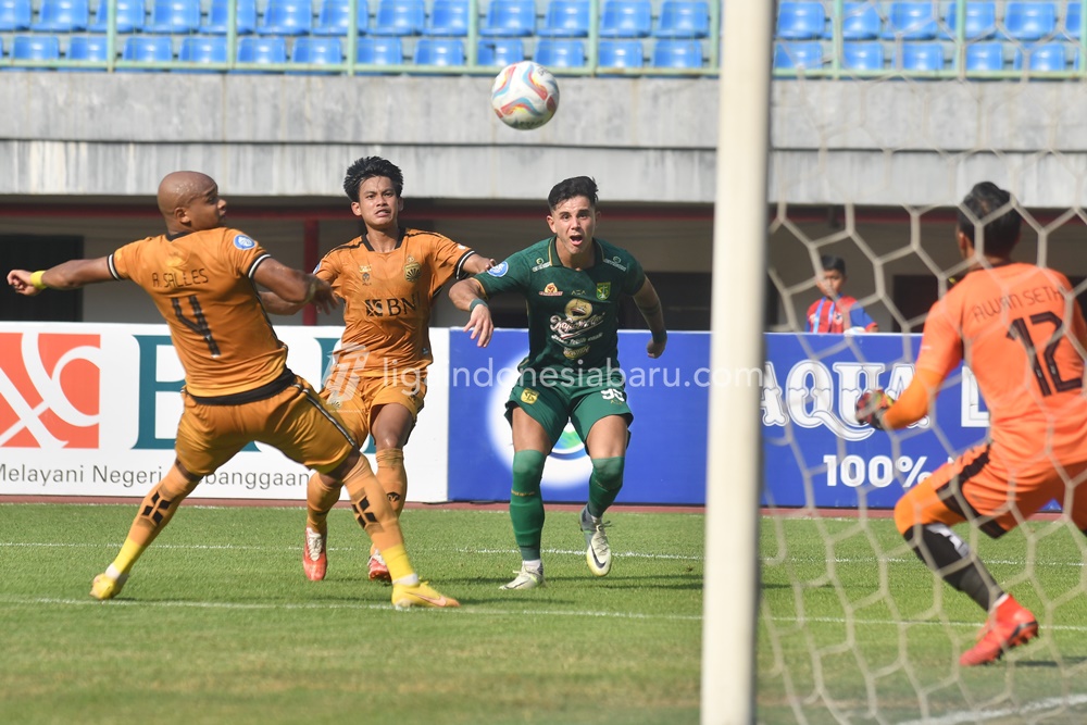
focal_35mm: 400
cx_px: 544
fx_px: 12079
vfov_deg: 3.4
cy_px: 362
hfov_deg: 5.2
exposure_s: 1/1600
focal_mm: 200
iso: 200
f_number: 3.5
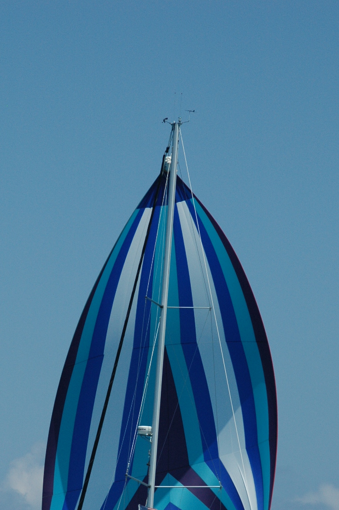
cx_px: 148
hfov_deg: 5.7
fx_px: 3423
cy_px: 408
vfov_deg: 8.5
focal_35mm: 242
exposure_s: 1/1250
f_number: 9
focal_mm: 100
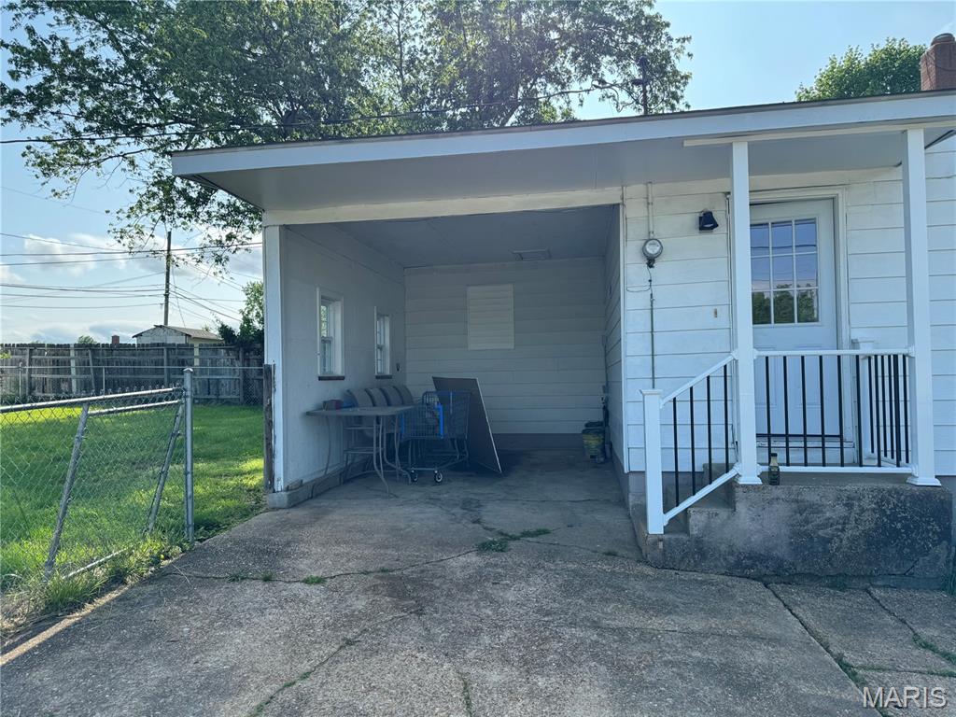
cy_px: 358
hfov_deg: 71.6
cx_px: 478
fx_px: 663
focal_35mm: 24
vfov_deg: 56.8
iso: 80
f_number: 1.78
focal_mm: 6.76
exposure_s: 1/1980
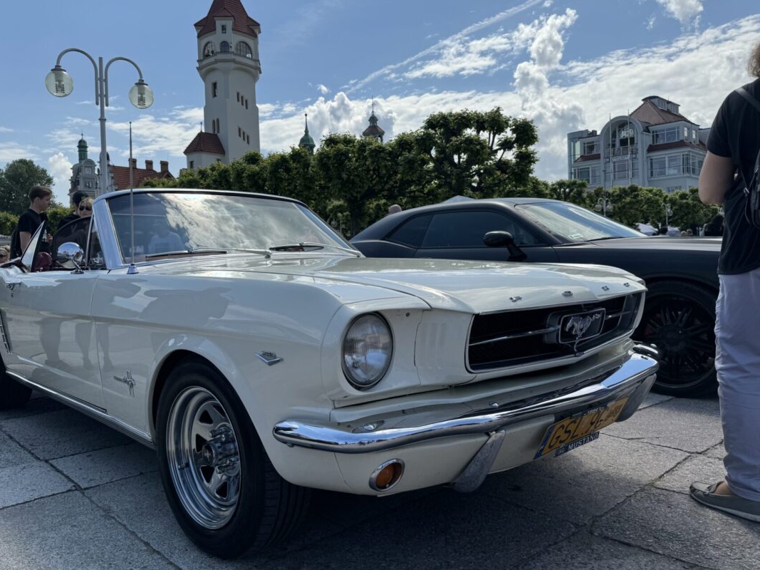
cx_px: 338
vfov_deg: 51.3
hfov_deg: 65.1
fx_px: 593
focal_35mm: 27
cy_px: 266
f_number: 1.78
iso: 80
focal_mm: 6.76
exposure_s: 1/6410
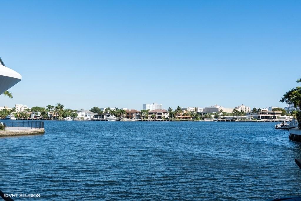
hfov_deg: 54.4
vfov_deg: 37.9
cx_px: 150
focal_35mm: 35
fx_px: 293
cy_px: 100
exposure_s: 1/500
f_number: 8
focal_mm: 35
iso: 250
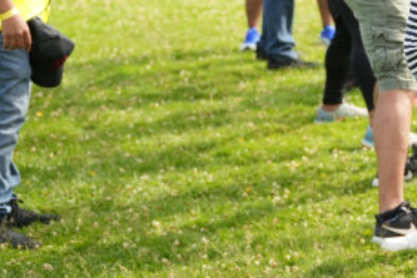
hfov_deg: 13.7
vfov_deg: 9.4
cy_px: -112
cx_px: 567
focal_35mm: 143
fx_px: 1656
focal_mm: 39.3
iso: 250
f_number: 2.8
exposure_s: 1/1250
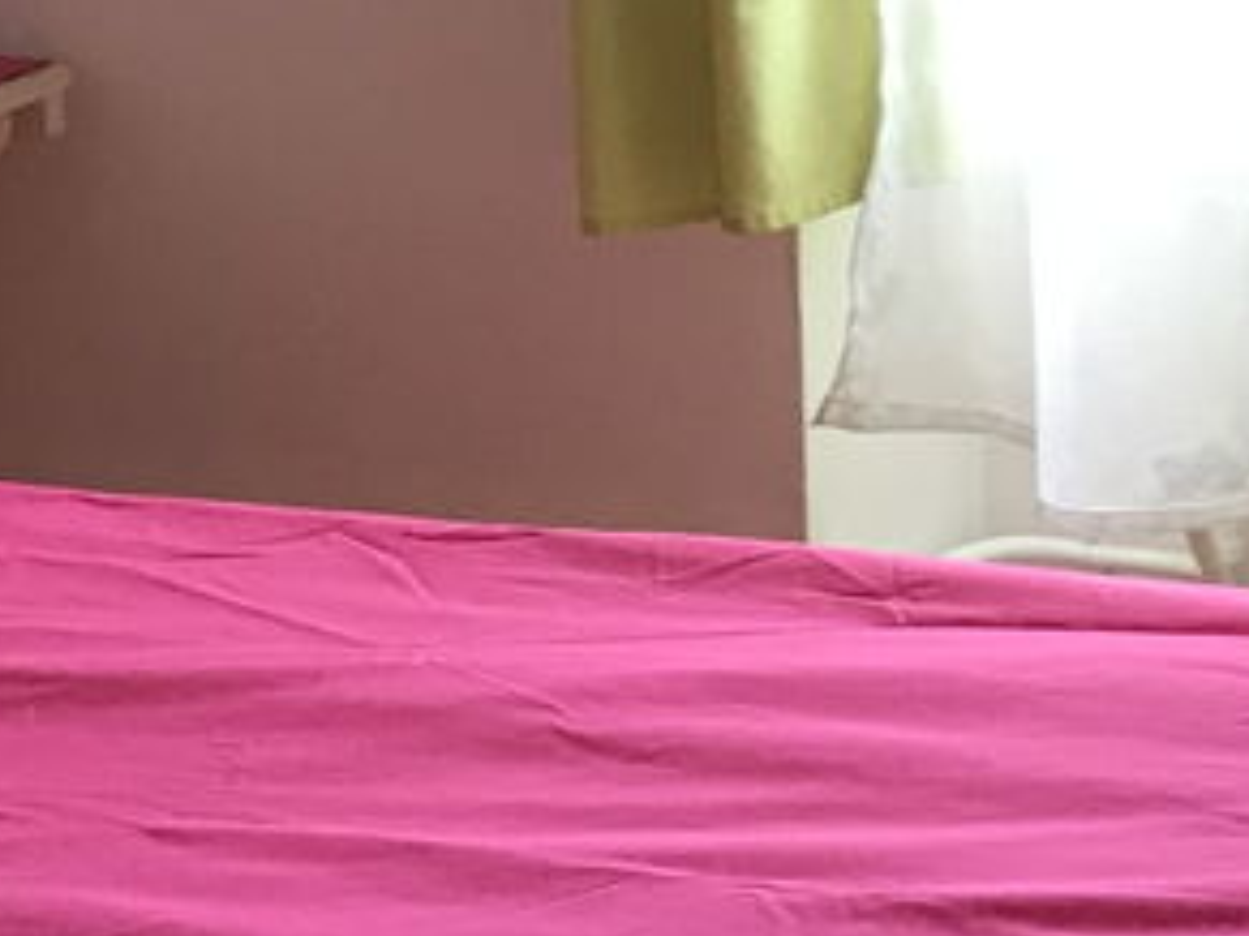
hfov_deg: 12.0
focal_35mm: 154
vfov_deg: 9.6
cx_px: -893
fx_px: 5554
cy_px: 704
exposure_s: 1/25
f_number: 1.8
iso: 40
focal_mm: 3.99
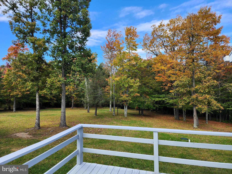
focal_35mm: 23
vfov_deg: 58.9
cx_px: 116
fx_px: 154
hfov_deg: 73.9
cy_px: 87
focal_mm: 6.4
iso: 12
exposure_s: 1/356
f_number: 1.8
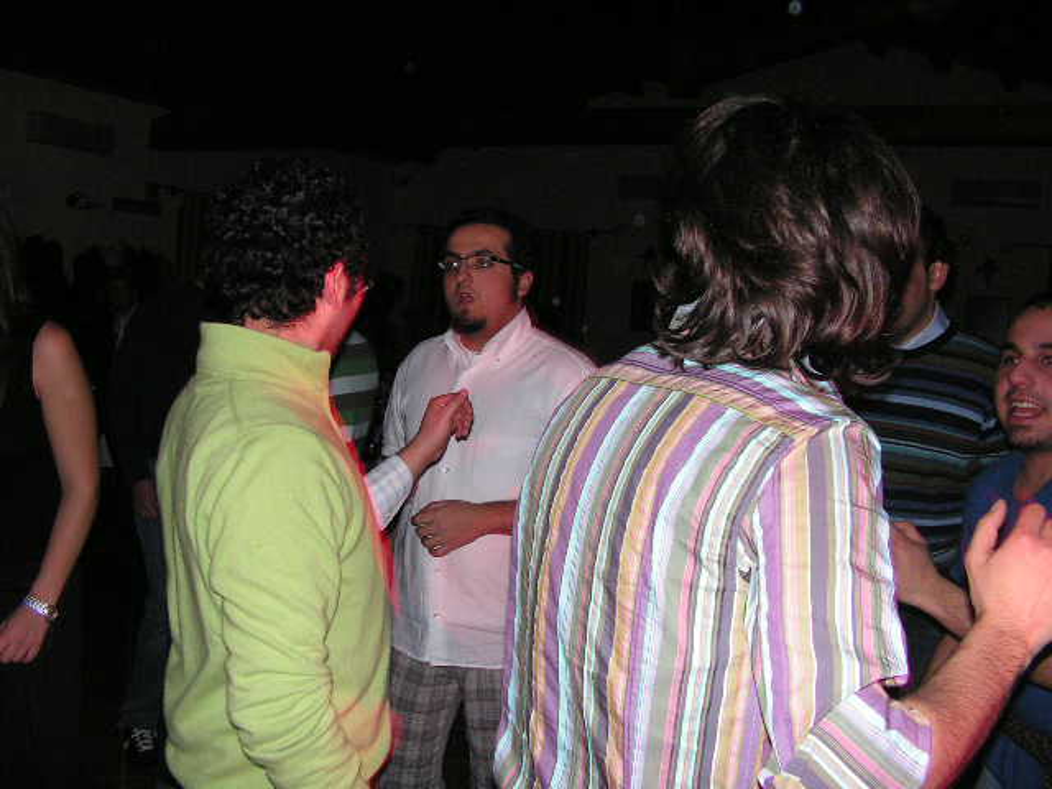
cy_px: 394
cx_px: 526
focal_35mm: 36
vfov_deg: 39.7
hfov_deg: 51.4
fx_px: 1094
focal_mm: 6
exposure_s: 1/40
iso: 200
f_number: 3.2
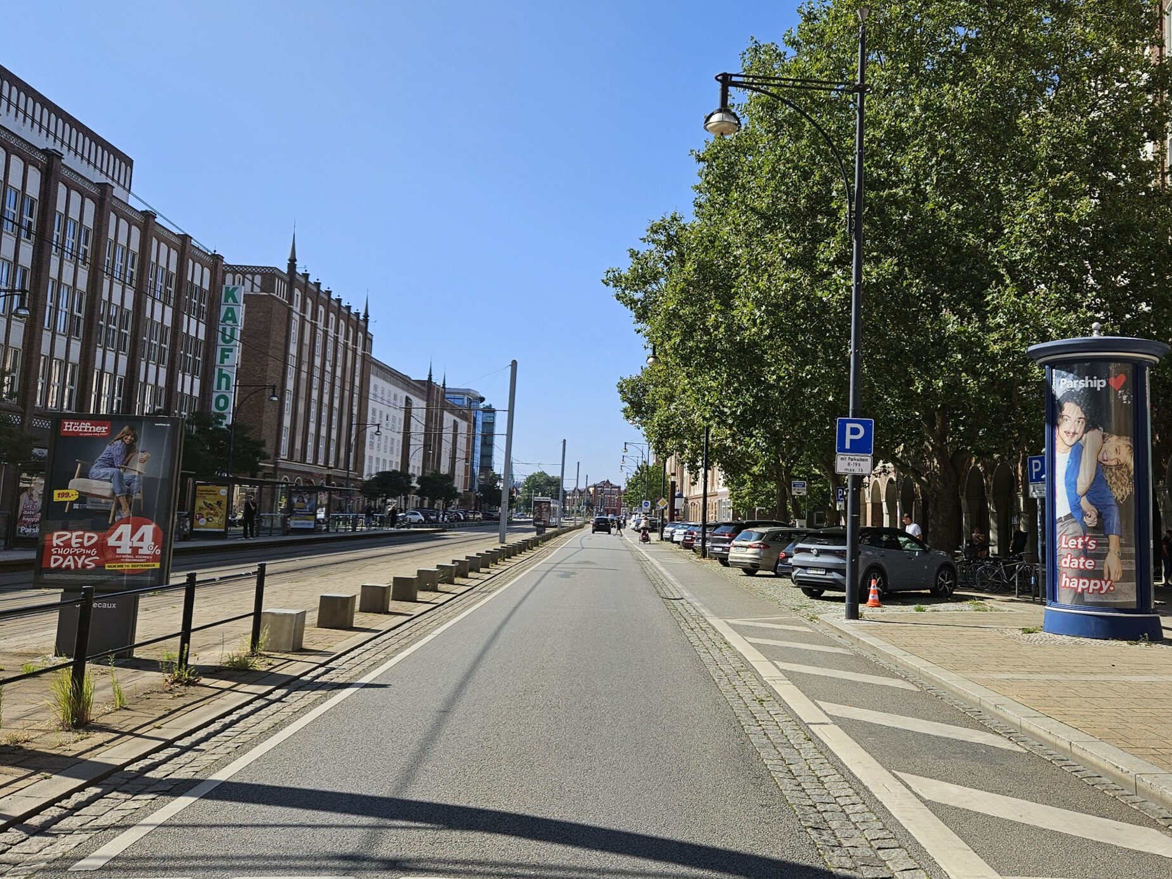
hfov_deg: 56.5
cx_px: 682
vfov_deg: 44.1
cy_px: 398
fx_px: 1083
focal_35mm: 32
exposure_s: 1/2077
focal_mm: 5.4
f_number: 1.8
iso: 25
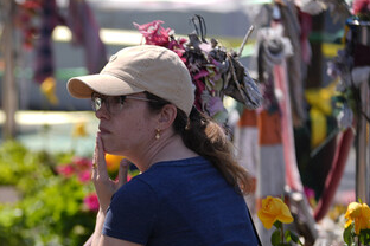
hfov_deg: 6.1
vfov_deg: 4.1
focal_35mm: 336
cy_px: 245
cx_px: -98
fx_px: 3453
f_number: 2.8
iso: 200
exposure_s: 1/2500
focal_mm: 131
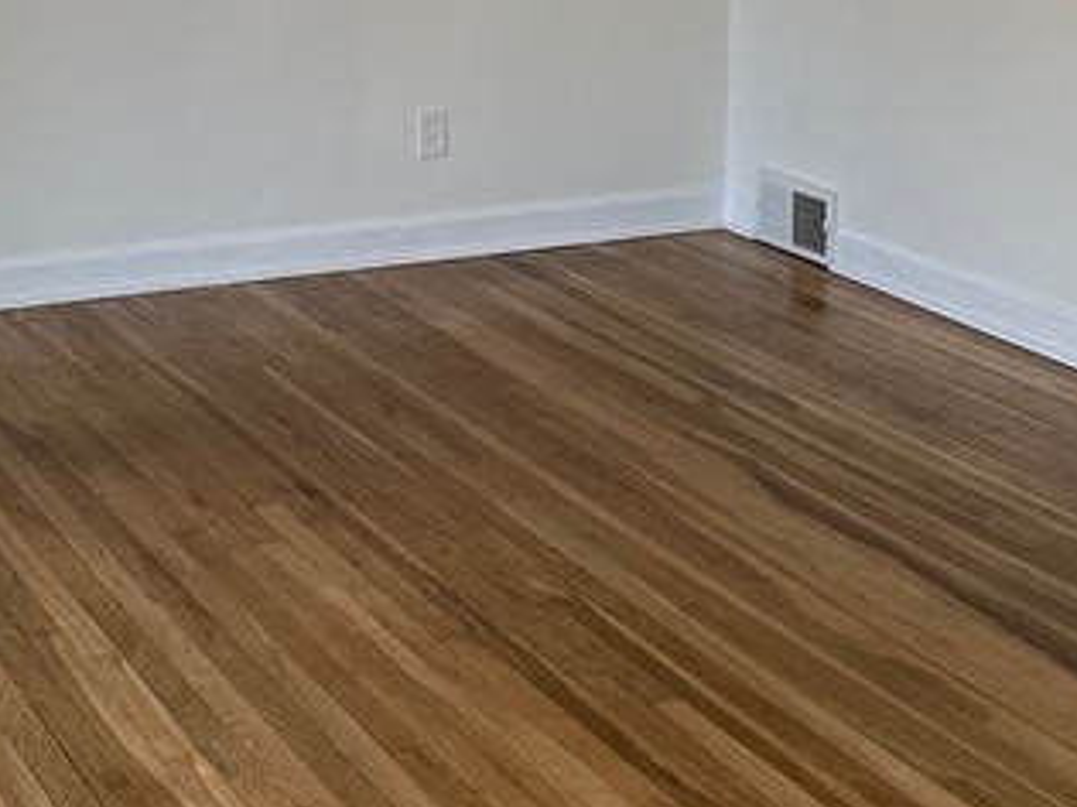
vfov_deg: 18.3
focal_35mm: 78
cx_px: 400
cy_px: -31
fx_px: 2426
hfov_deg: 25.0
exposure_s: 1/162
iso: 80
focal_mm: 6.86
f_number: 1.78
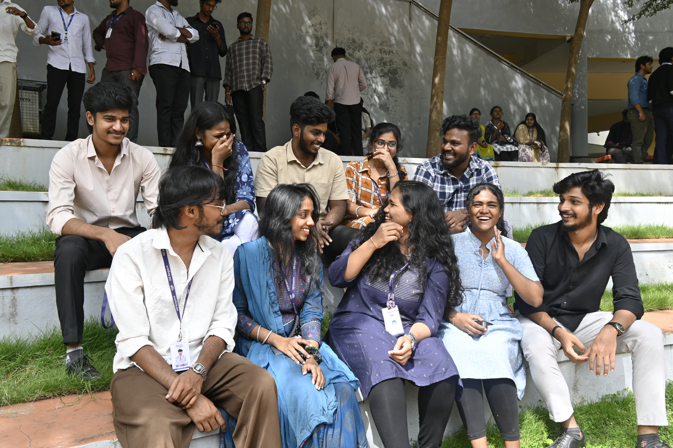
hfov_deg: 59.5
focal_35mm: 32
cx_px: 336
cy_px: 224
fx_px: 589
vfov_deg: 41.7
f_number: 6.3
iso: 100
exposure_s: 1/160
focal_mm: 21
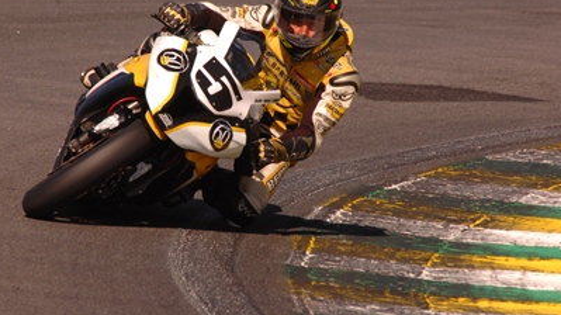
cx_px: 229
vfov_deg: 1.3
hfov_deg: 2.2
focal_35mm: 970
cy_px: 84
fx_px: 14422
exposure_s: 1/500
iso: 400
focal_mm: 460
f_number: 11
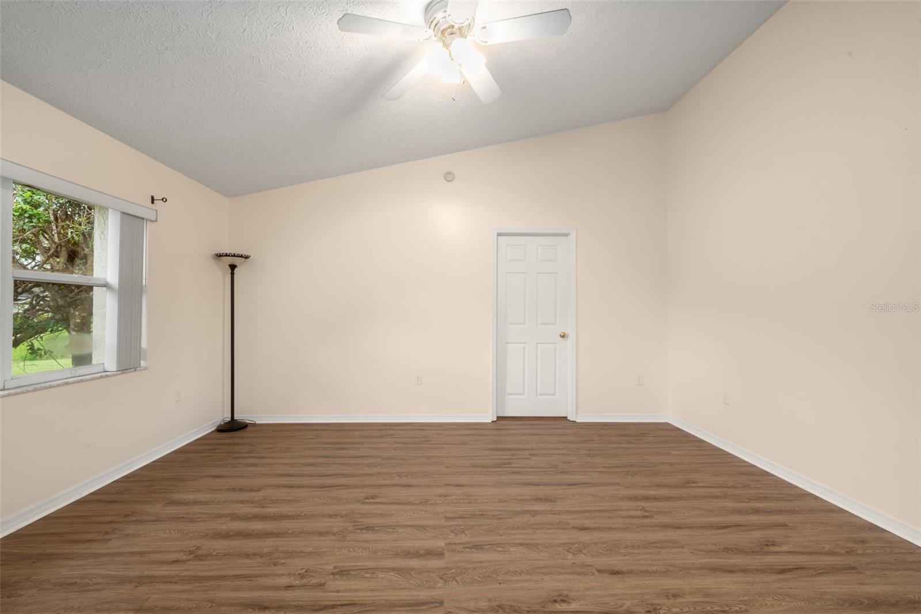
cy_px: 307
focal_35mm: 14
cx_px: 460
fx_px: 358
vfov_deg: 81.2
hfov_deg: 104.3
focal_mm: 14
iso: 400
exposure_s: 1
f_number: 11
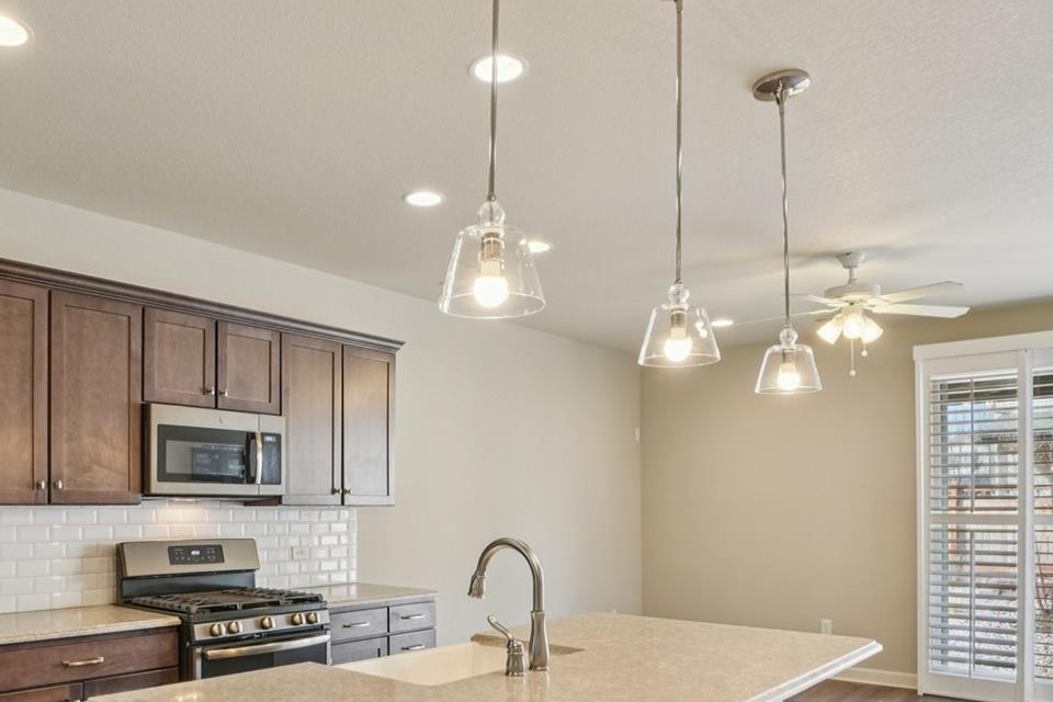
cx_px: 395
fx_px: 731
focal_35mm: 25
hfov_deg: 70.4
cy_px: 511
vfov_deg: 49.6
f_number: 8
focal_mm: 10
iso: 400
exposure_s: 1/15
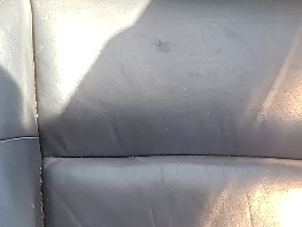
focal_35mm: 158
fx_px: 1378
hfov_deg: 11.8
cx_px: -184
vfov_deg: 9.4
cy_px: 77
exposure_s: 1/286
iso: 50
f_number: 1.5
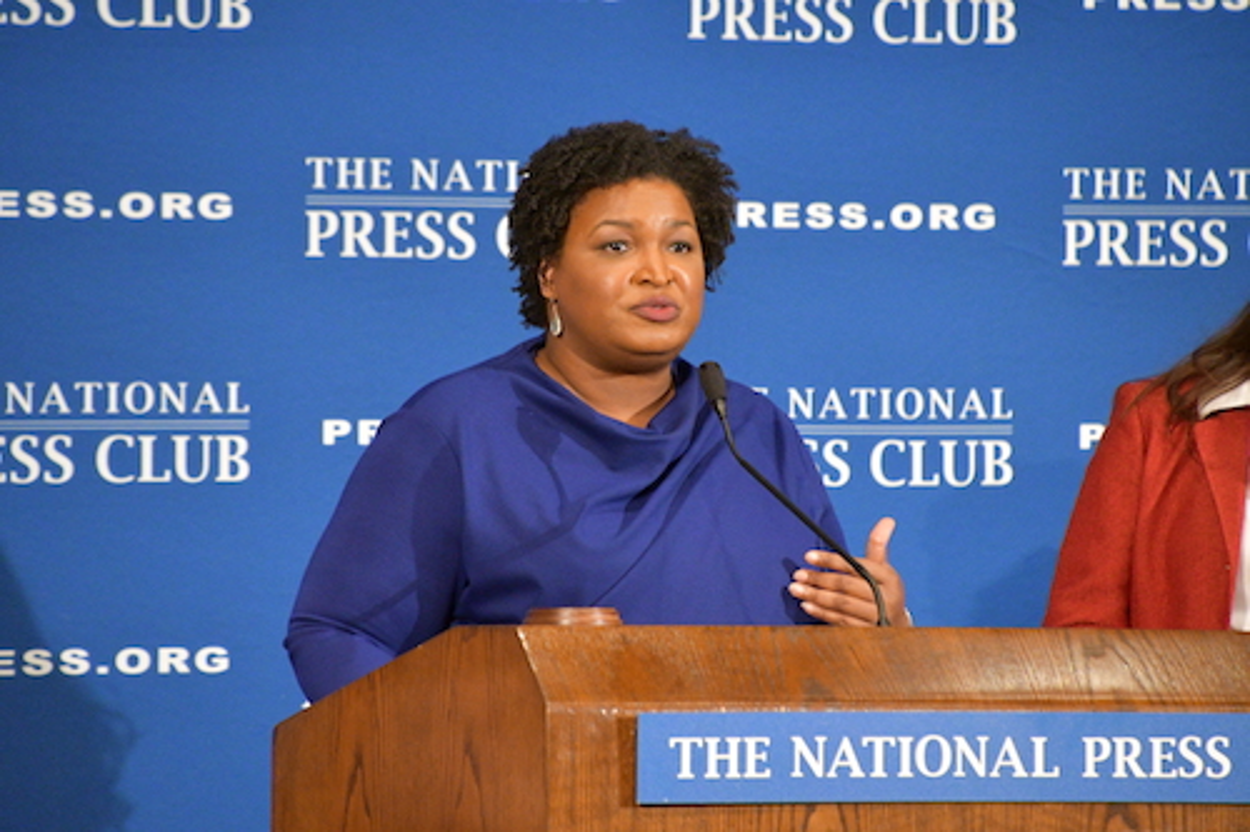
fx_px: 12495
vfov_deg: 3.8
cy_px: 416
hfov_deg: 5.7
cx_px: 625
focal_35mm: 360
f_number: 6.3
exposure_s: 1/125
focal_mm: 240
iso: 6400
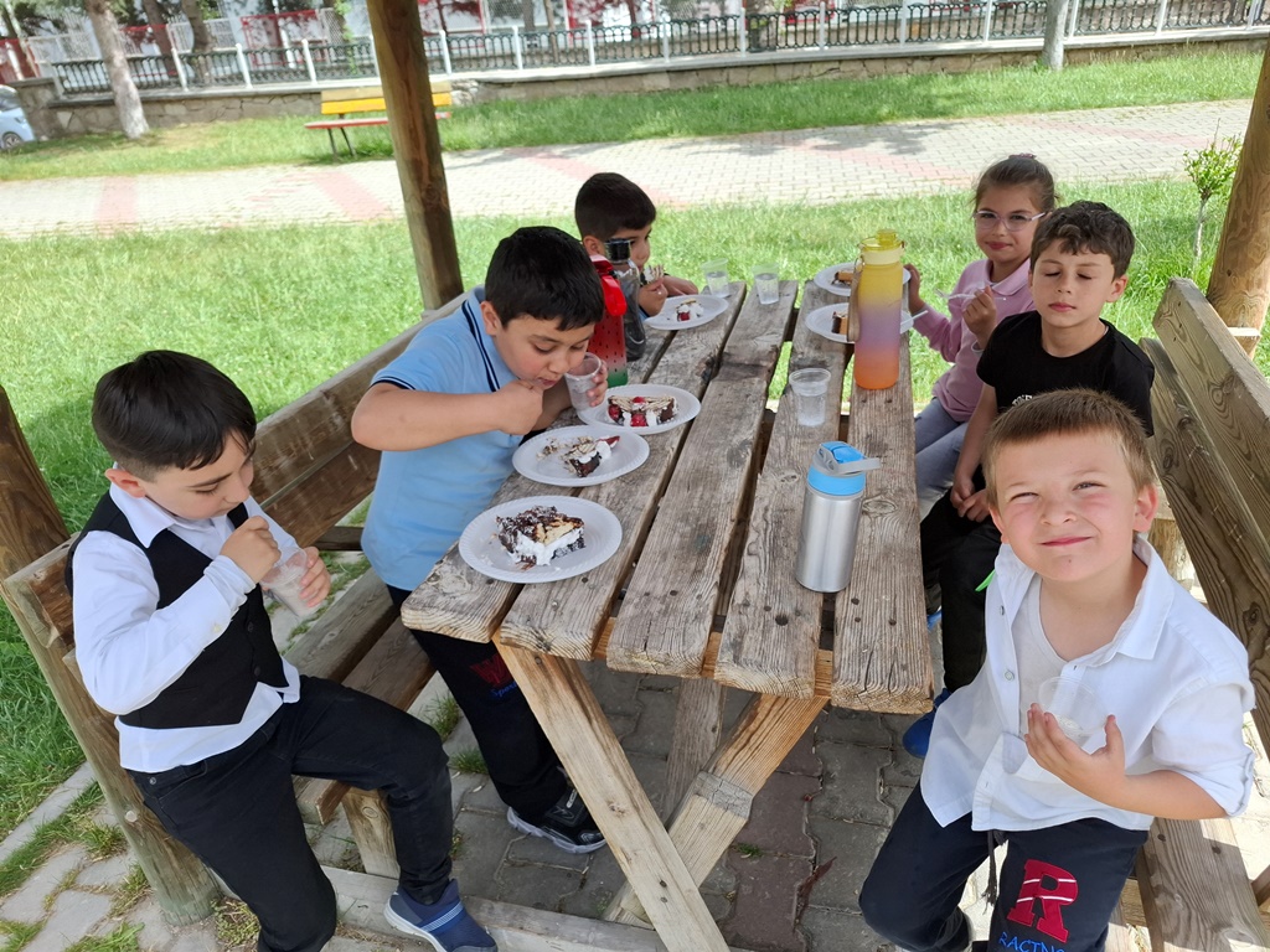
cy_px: 476
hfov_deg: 73.9
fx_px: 844
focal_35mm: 23
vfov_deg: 58.9
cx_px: 635
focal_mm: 5.54
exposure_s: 1/720
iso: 50
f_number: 1.8
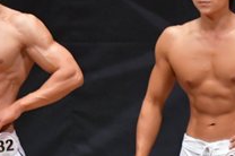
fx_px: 6205
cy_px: 155
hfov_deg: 2.2
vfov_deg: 1.4
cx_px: 413
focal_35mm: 952
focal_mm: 170
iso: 6400
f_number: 5.6
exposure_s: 1/400
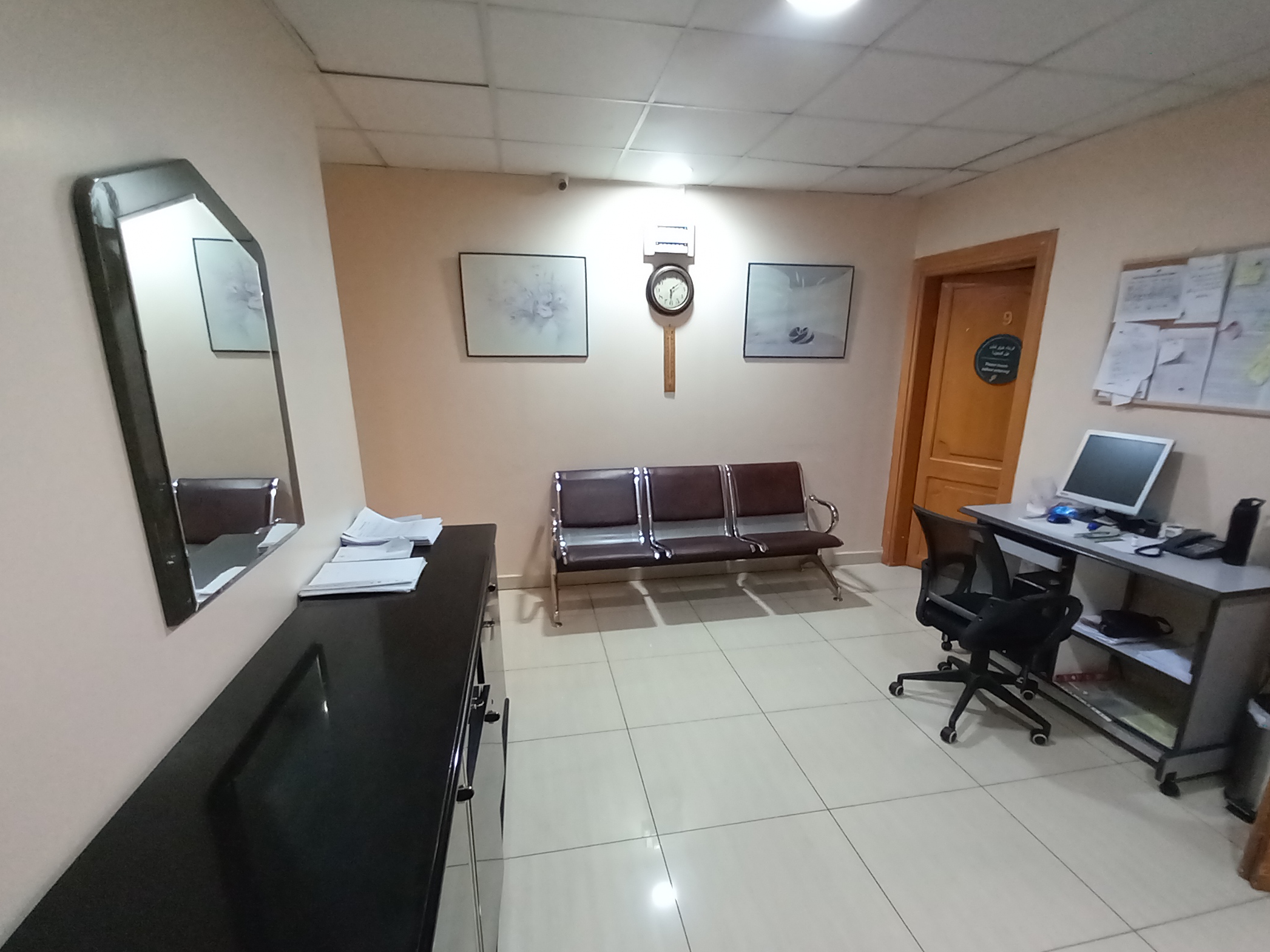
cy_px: 543
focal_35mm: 16
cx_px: 652
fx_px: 587
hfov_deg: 94.5
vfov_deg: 77.7
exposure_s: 1/24
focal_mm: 1.13
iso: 320
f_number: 2.2
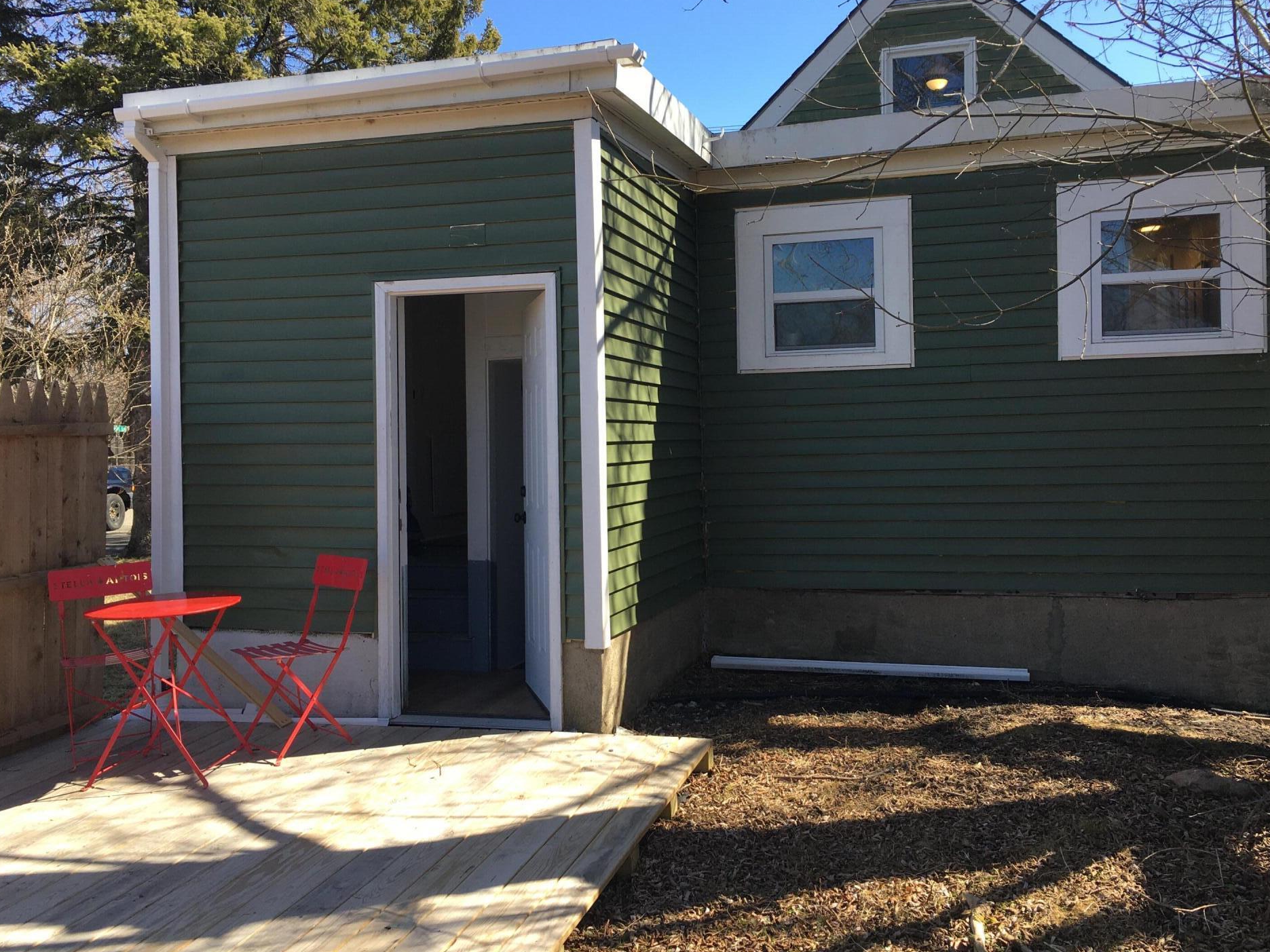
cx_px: 662
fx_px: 1137
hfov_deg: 58.3
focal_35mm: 31
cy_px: 445
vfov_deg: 45.4
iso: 25
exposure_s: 1/460
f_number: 2.2
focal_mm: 4.15
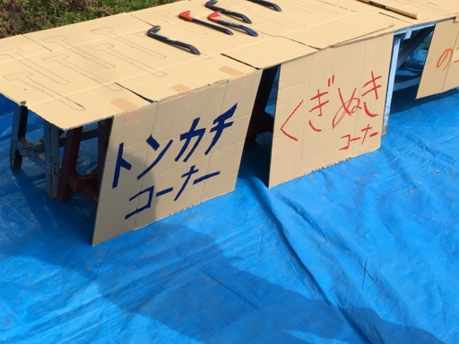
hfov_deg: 32.5
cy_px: 194
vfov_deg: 25.2
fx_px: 769
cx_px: 104
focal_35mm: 58
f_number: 2.2
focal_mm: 4.15
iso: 25
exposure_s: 1/1282
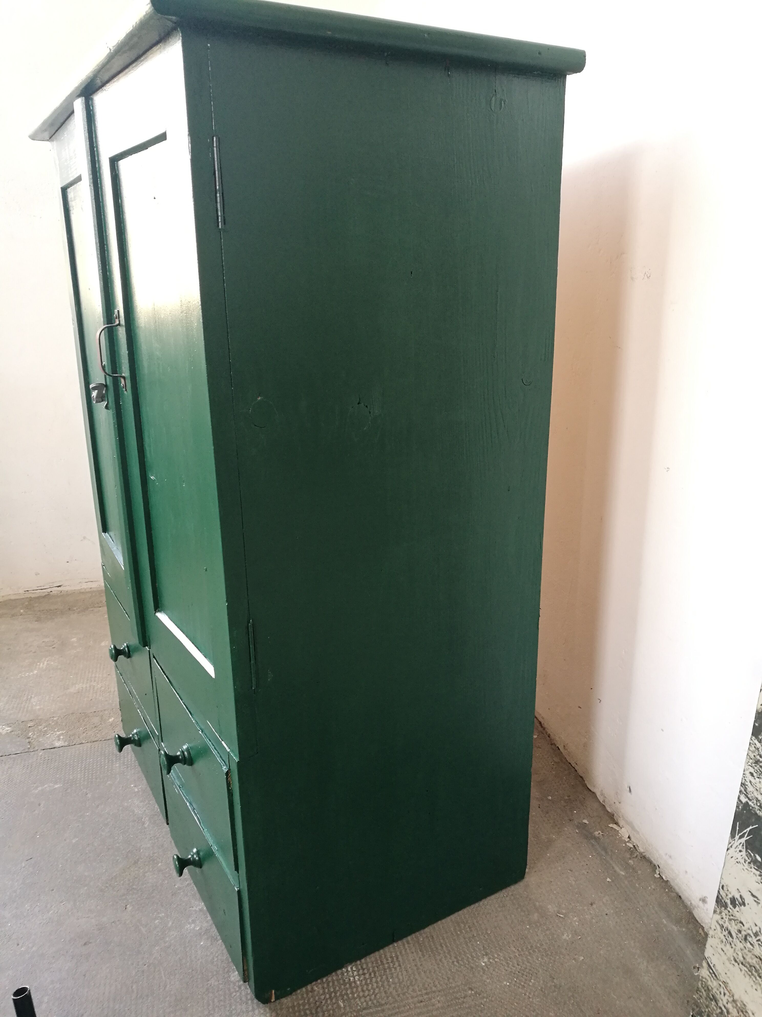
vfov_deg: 65.3
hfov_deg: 51.4
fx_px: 792
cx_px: 381
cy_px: 508
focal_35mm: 27
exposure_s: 1/33.3
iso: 160
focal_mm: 4.5
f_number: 2.2
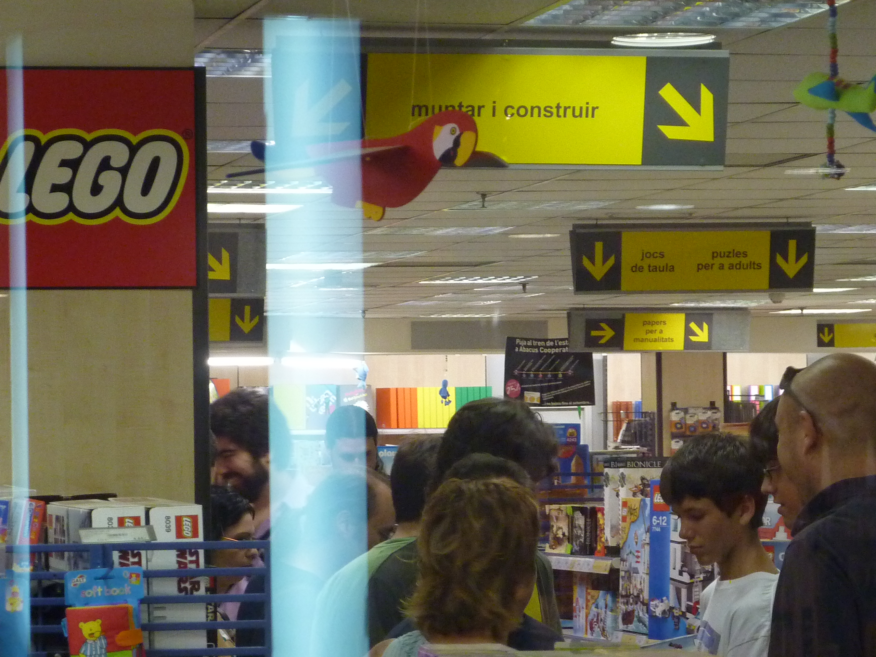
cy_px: 328
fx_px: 4049
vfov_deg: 9.3
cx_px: 438
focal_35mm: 160
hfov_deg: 12.3
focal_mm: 18.2
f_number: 4.4
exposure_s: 1/30
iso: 400
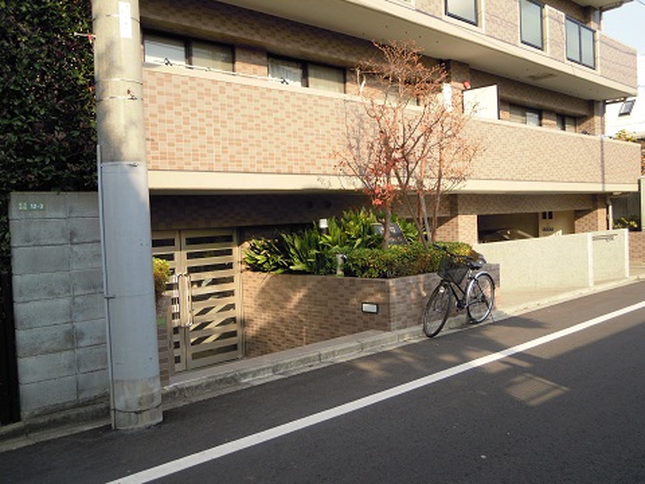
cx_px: 322
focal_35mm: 32
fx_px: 596
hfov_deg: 56.8
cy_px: 242
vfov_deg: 44.2
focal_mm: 5.7
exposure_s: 1/400
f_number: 2.8
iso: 100
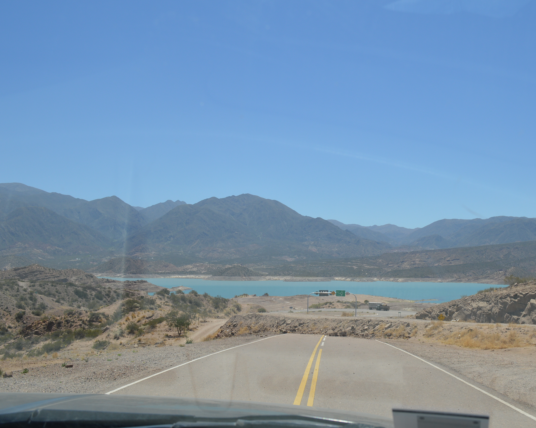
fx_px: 603
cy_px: 214
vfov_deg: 39.2
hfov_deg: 47.7
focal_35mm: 38
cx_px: 315
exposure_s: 1/250
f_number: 8
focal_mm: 22
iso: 100
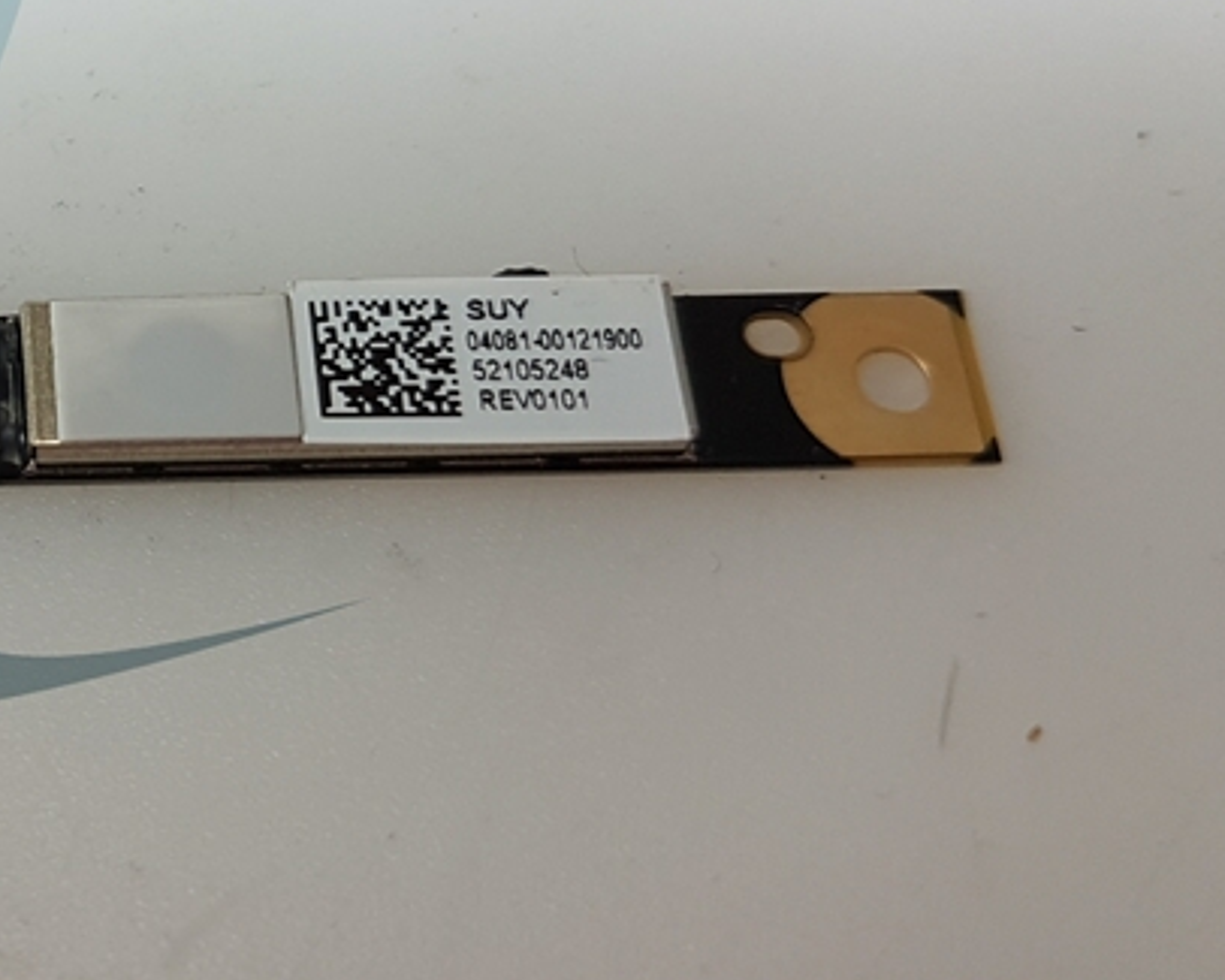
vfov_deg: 24.1
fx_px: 2285
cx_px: -220
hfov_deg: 26.8
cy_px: 338
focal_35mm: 63
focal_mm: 4.2
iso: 40
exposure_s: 1/50
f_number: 1.7
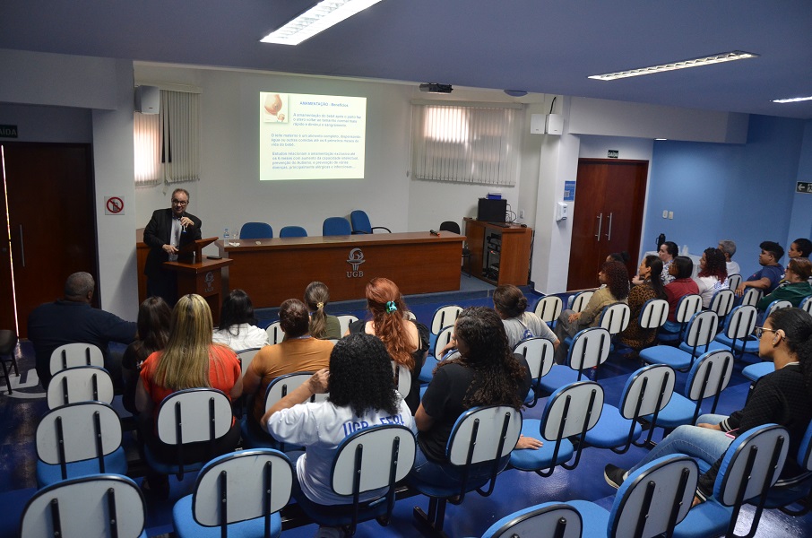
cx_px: 406
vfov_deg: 47.7
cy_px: 269
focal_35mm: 27
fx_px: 608
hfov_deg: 67.5
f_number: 3.5
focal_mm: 18
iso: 1000
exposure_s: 1/50
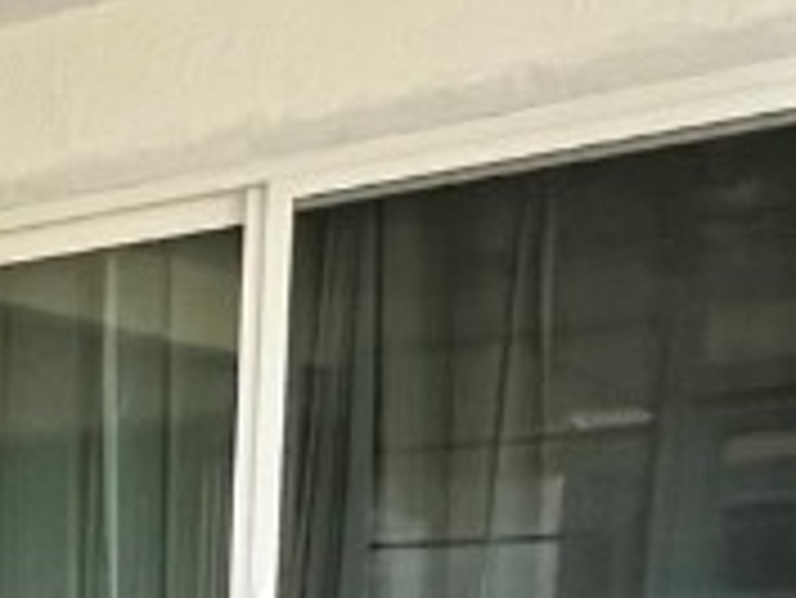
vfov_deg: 17.5
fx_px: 1726
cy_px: 922
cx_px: -580
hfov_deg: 20.0
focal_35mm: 75
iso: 250
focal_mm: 1.57
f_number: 1.8
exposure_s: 1/120
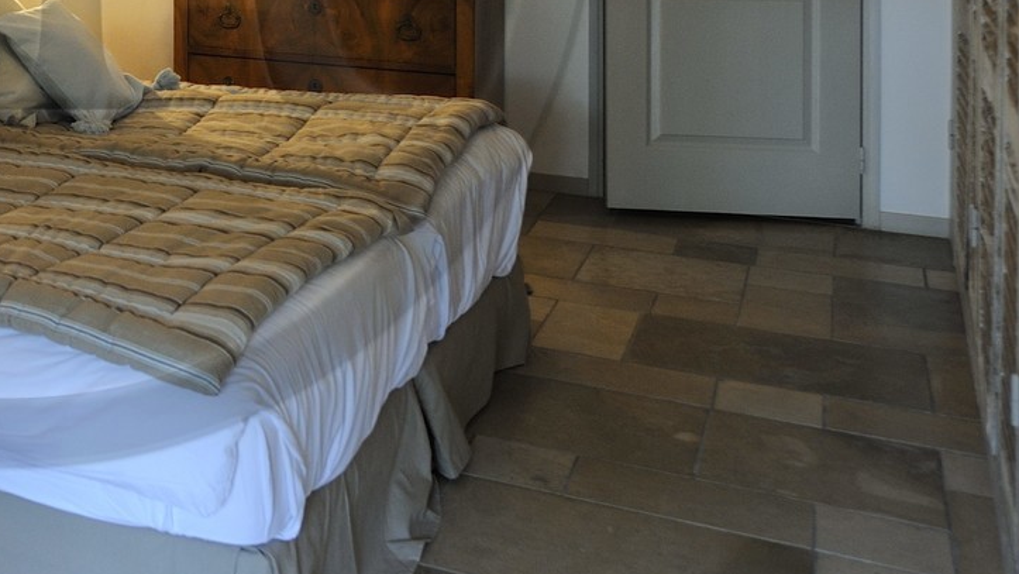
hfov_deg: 36.6
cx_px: 6
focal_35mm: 51
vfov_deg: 21.7
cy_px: -120
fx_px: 1378
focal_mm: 22
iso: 800
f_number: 4.5
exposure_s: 1/40
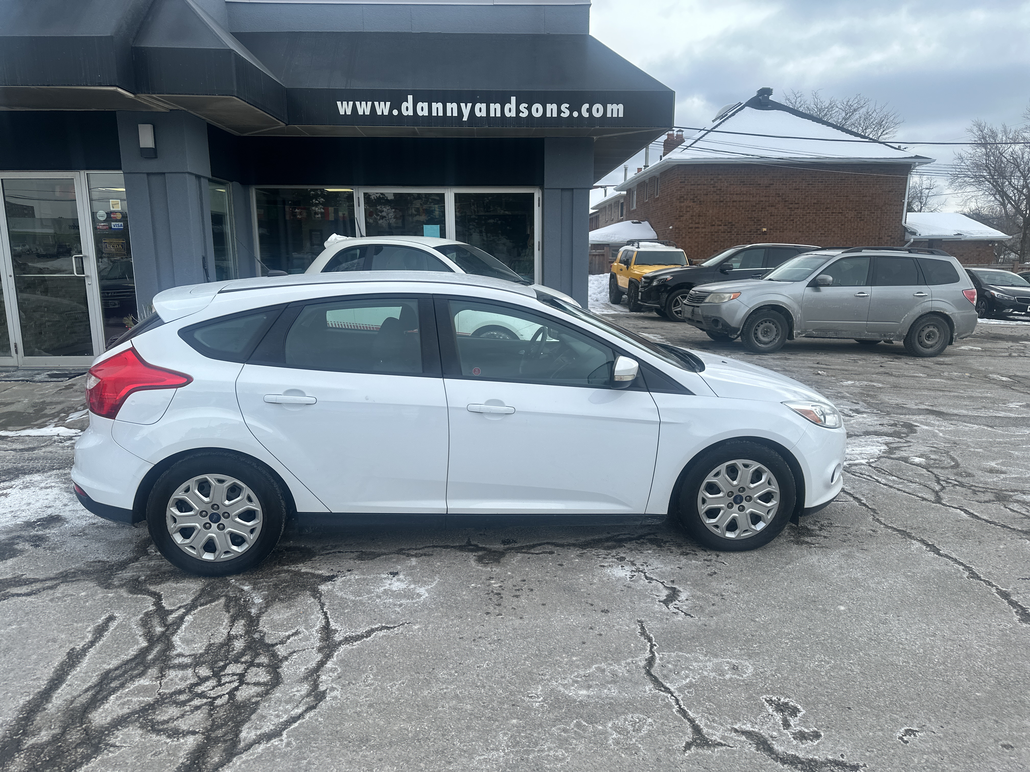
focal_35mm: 24
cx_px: 515
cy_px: 386
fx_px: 714
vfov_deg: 56.8
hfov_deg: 71.6
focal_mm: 6.86
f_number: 1.78
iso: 80
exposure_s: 1/2469
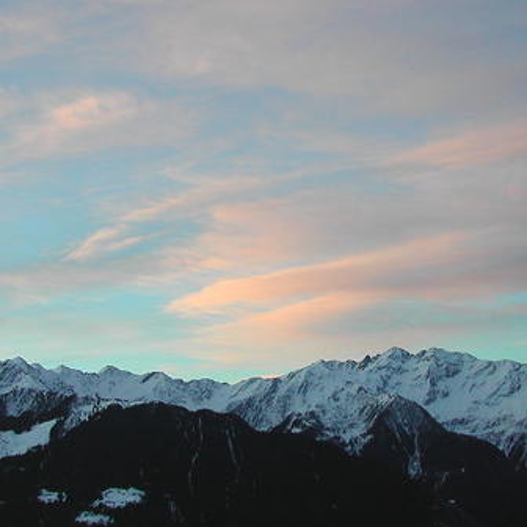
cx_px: 320
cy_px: 311
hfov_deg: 28.5
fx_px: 1033
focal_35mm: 60
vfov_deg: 28.6
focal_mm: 8
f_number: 2.8
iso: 100
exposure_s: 1/100
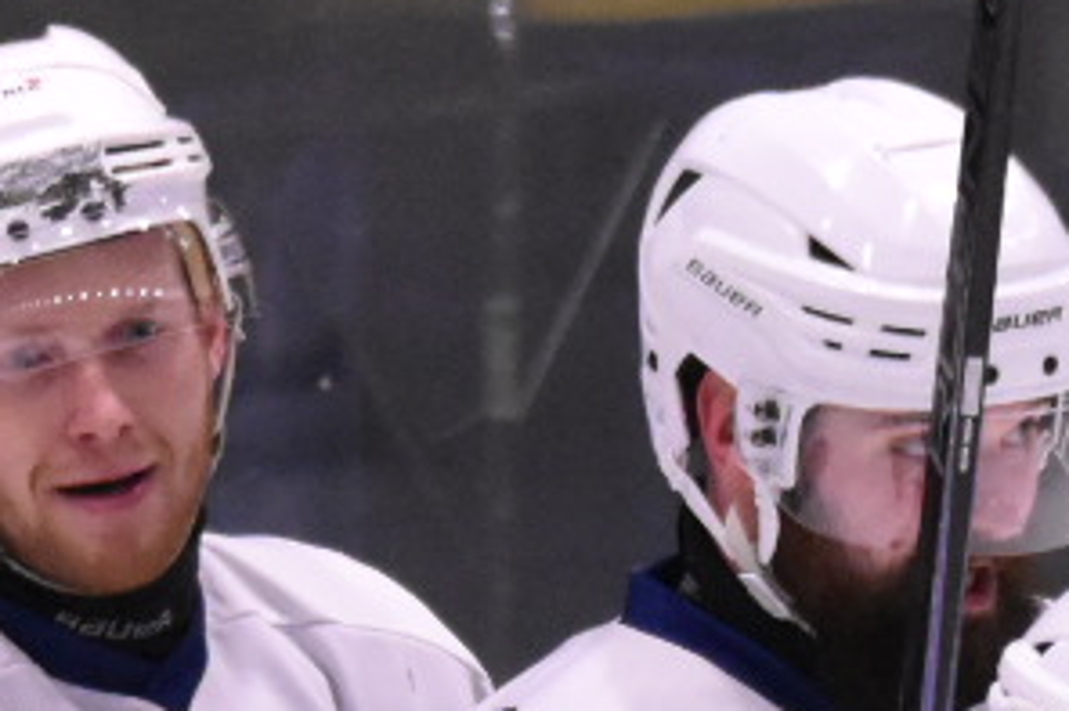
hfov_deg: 0.8
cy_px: 1317
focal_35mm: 2548
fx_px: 75616
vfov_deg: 0.5
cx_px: 379
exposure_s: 1/400
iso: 4000
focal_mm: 310
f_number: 6
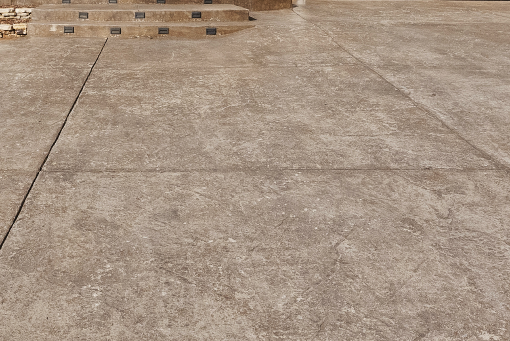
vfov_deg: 26.7
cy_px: -21
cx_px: 103
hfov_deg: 40.2
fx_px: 666
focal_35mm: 47
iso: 640
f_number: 9
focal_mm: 14
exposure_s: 1/2000
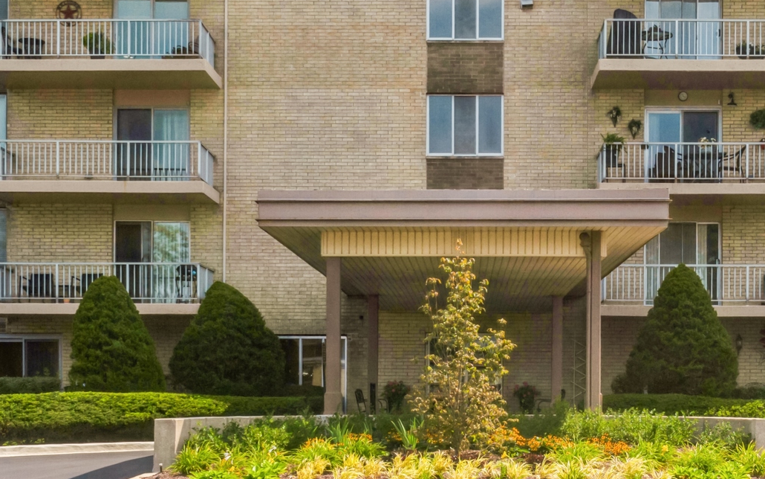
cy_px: 155
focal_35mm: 61
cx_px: 456
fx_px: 1272
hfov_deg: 33.4
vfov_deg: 21.2
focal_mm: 38
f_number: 8
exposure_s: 1/3200
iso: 200
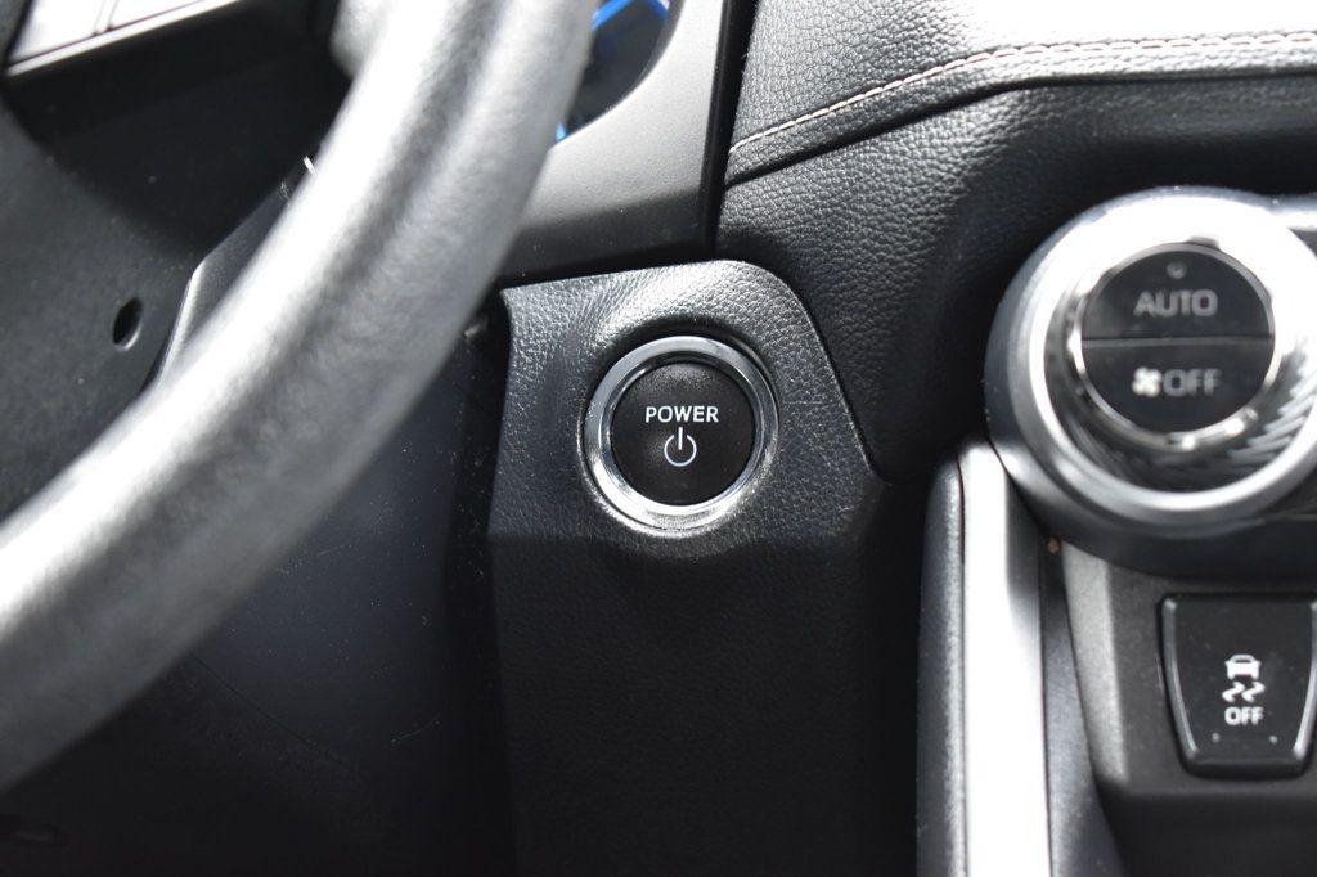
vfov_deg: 16.5
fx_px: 3017
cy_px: 438
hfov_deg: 24.6
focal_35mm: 82
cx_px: 658
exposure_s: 1/15
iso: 1100
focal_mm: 55
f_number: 6.3
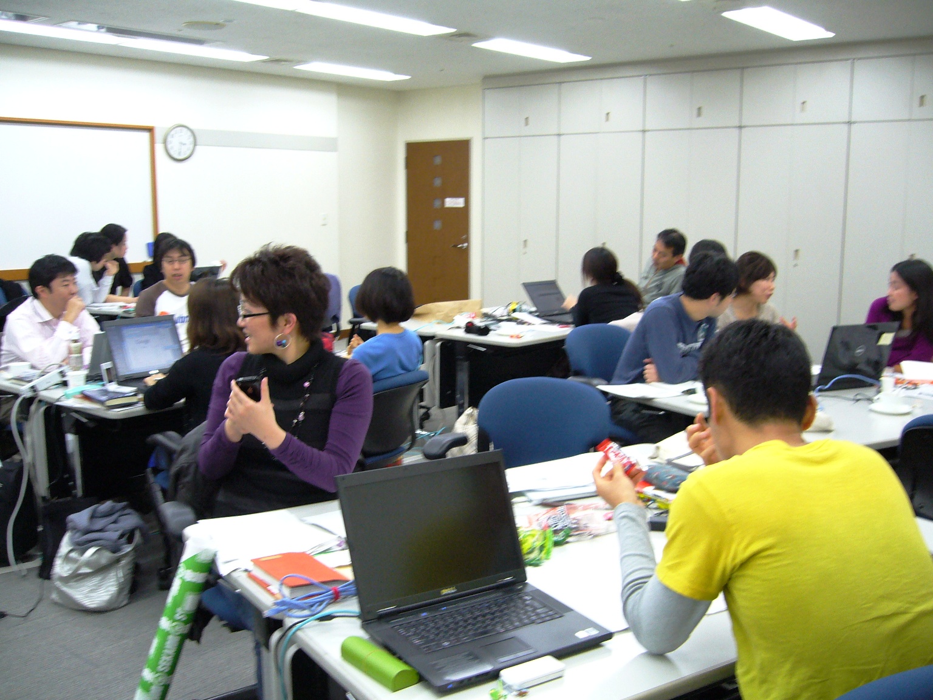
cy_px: 350
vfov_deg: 40.7
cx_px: 466
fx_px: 943
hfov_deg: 52.6
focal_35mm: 35
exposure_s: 1/30
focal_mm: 5.8
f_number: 2.8
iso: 200
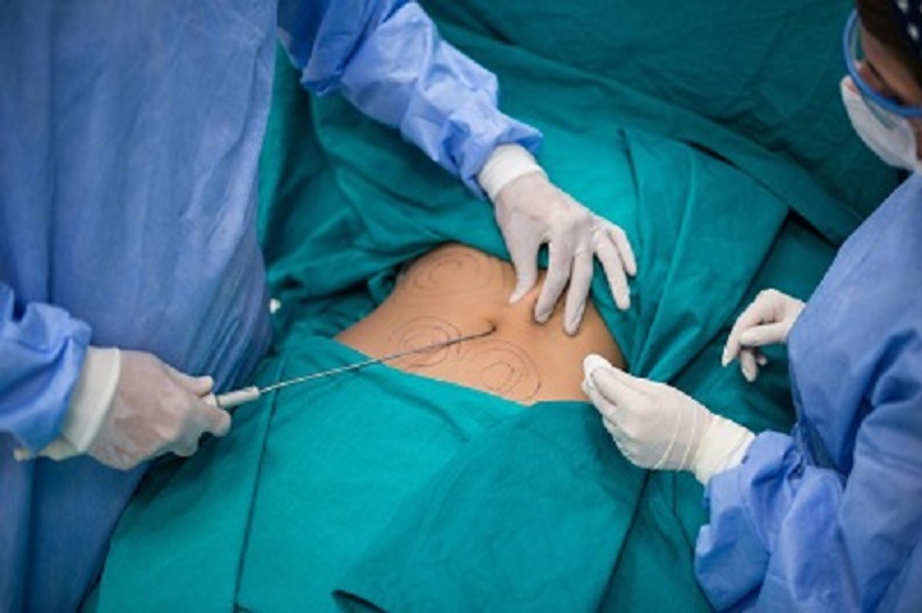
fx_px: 1279
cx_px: 461
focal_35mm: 50
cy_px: 306
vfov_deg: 26.9
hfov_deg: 39.6
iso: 800
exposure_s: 1/500
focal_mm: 50
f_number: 2
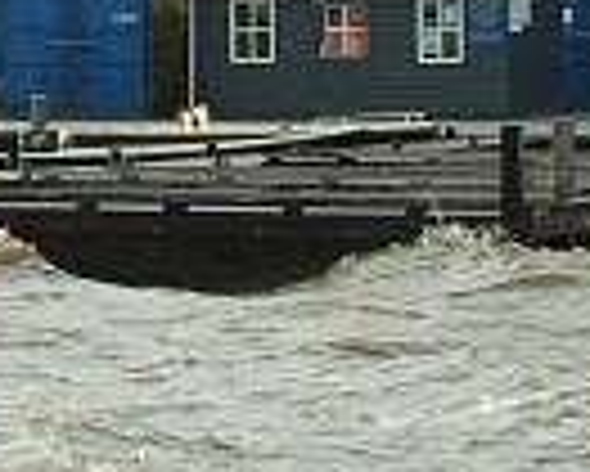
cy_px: -43
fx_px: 4893
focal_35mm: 280
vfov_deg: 5.5
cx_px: -203
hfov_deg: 6.8
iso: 400
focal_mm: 58
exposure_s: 1/1500
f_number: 4.8
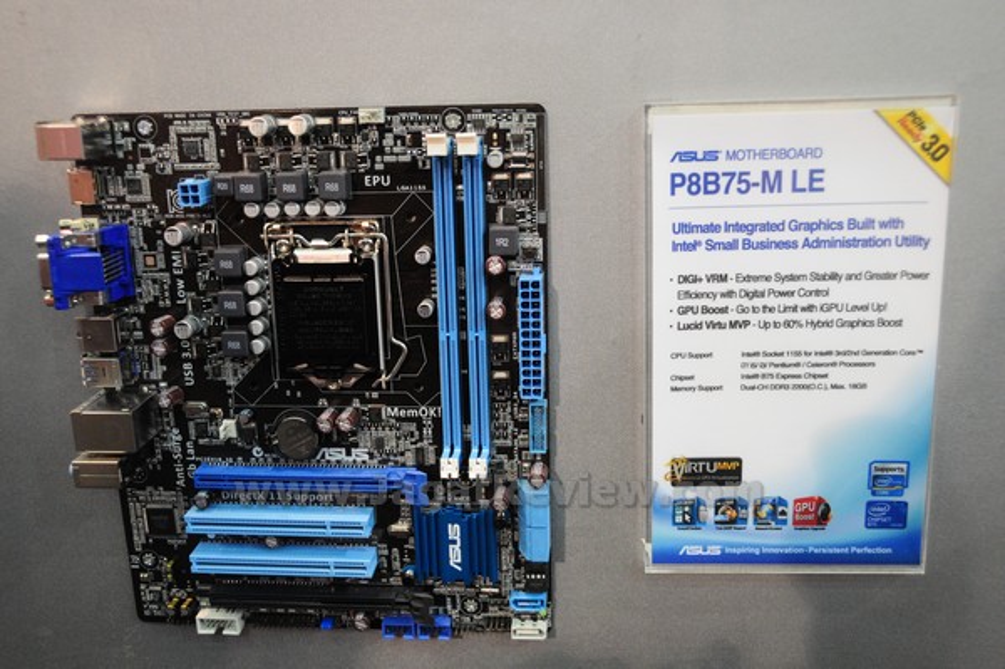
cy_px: 334
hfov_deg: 49.6
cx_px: 502
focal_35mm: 39
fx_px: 1088
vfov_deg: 34.2
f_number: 3.8
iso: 1600
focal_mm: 26
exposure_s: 1/125
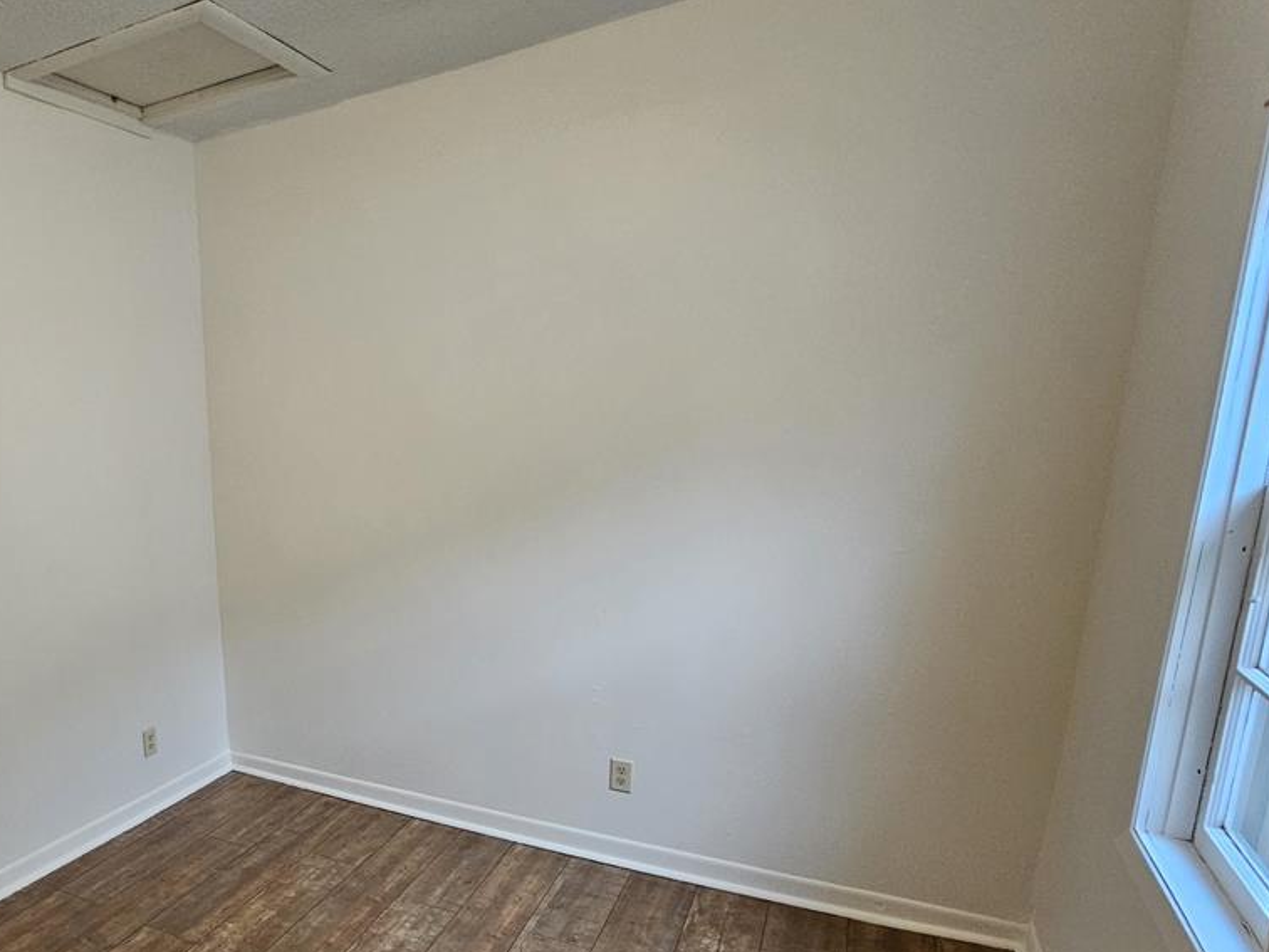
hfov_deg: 67.6
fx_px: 807
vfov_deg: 60.0
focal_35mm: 22
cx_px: 217
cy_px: 613
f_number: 2.2
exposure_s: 1/60
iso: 250
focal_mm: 2.2
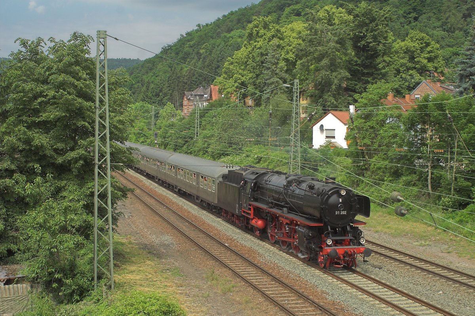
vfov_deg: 25.7
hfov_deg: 37.9
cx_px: 238
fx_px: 692
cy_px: 158
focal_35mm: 52
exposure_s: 1/800
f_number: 9
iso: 400
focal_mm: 35
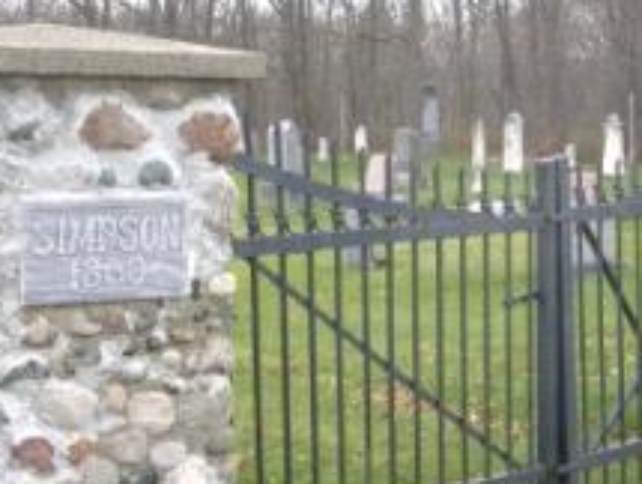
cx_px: 457
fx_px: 1468
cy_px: 209
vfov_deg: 18.7
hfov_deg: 24.5
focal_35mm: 79
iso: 50
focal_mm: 5.8
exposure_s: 1/72.3
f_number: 2.8
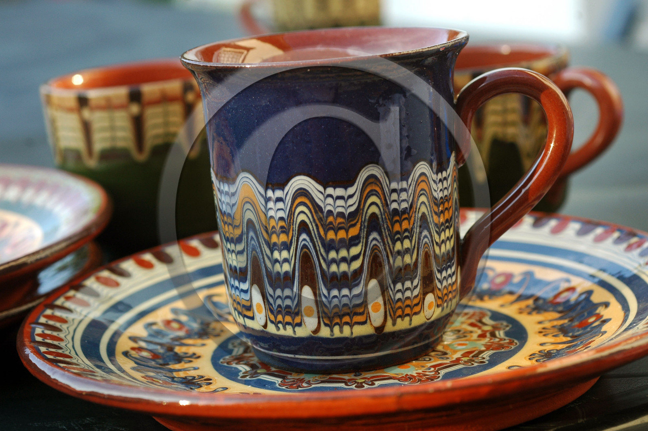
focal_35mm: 82
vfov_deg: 16.5
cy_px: 216
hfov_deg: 24.6
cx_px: 324
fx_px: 1483
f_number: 5.6
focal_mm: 55
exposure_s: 1/125
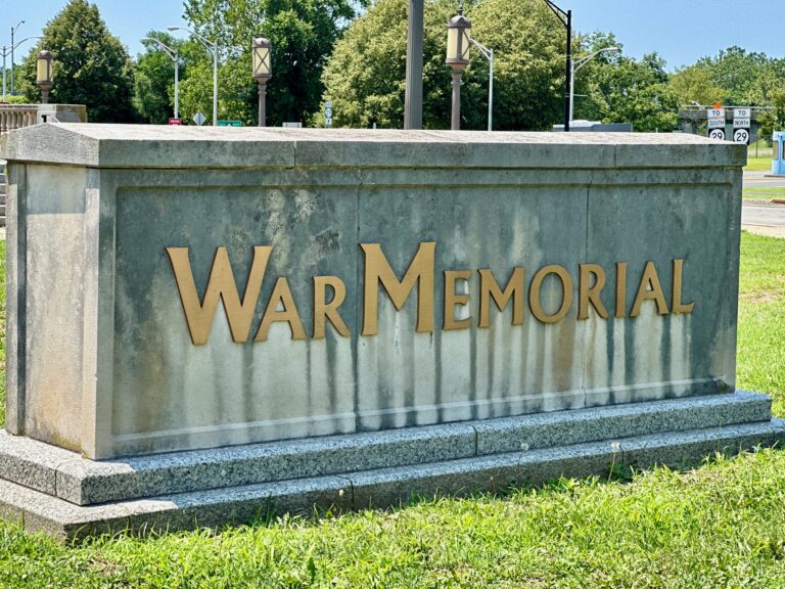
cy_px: 294
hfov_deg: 25.3
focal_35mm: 77
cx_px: 392
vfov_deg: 19.1
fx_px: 1746
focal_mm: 9
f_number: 2.8
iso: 32
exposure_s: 1/418
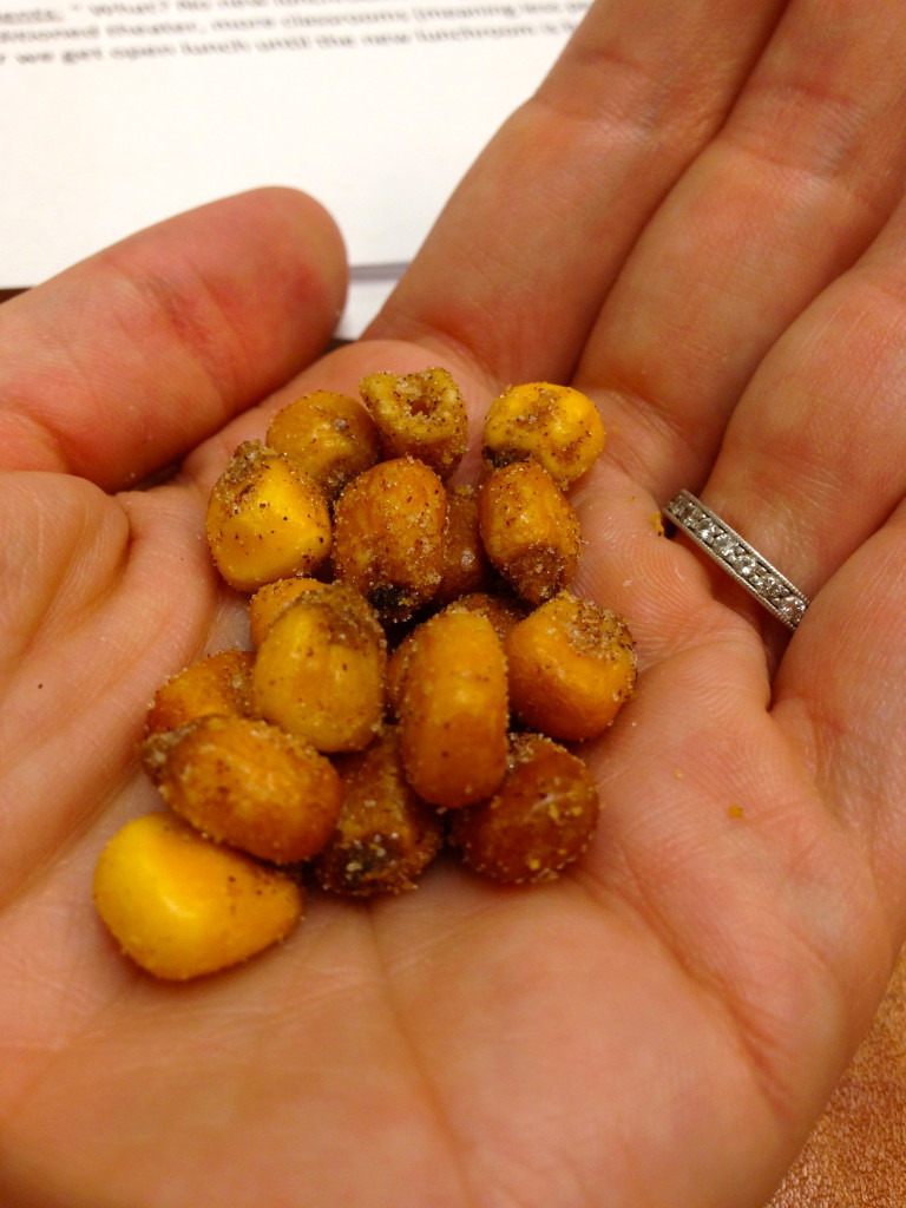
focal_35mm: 33
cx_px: 453
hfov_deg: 42.9
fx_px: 1152
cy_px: 604
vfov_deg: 55.4
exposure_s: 1/40
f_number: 2.4
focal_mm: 4.12
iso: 64
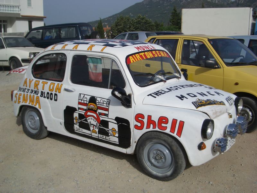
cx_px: 128
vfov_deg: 35.1
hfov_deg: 45.8
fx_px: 304
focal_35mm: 41
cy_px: 96
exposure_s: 1/1000
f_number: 4.6
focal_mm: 6.8
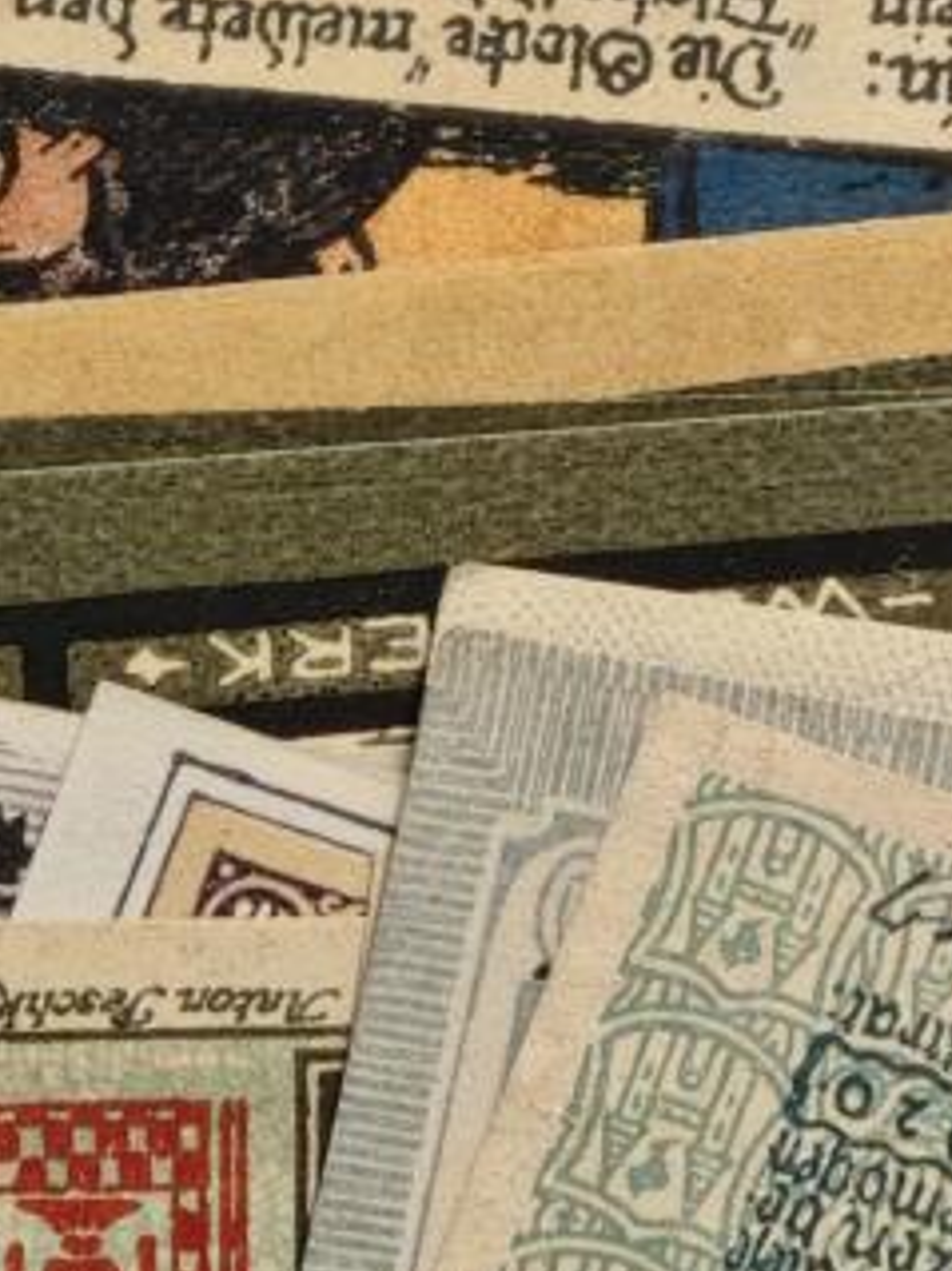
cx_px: 1410
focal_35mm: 339
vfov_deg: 5.8
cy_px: -24
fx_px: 12439
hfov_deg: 4.4
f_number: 2
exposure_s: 1/97.3
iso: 1000
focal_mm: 9
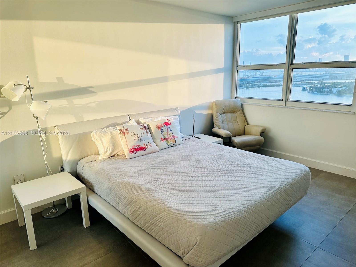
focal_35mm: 24
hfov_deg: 71.6
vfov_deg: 56.8
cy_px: 134
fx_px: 247
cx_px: 178
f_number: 1.78
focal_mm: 6.86
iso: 80
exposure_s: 1/330
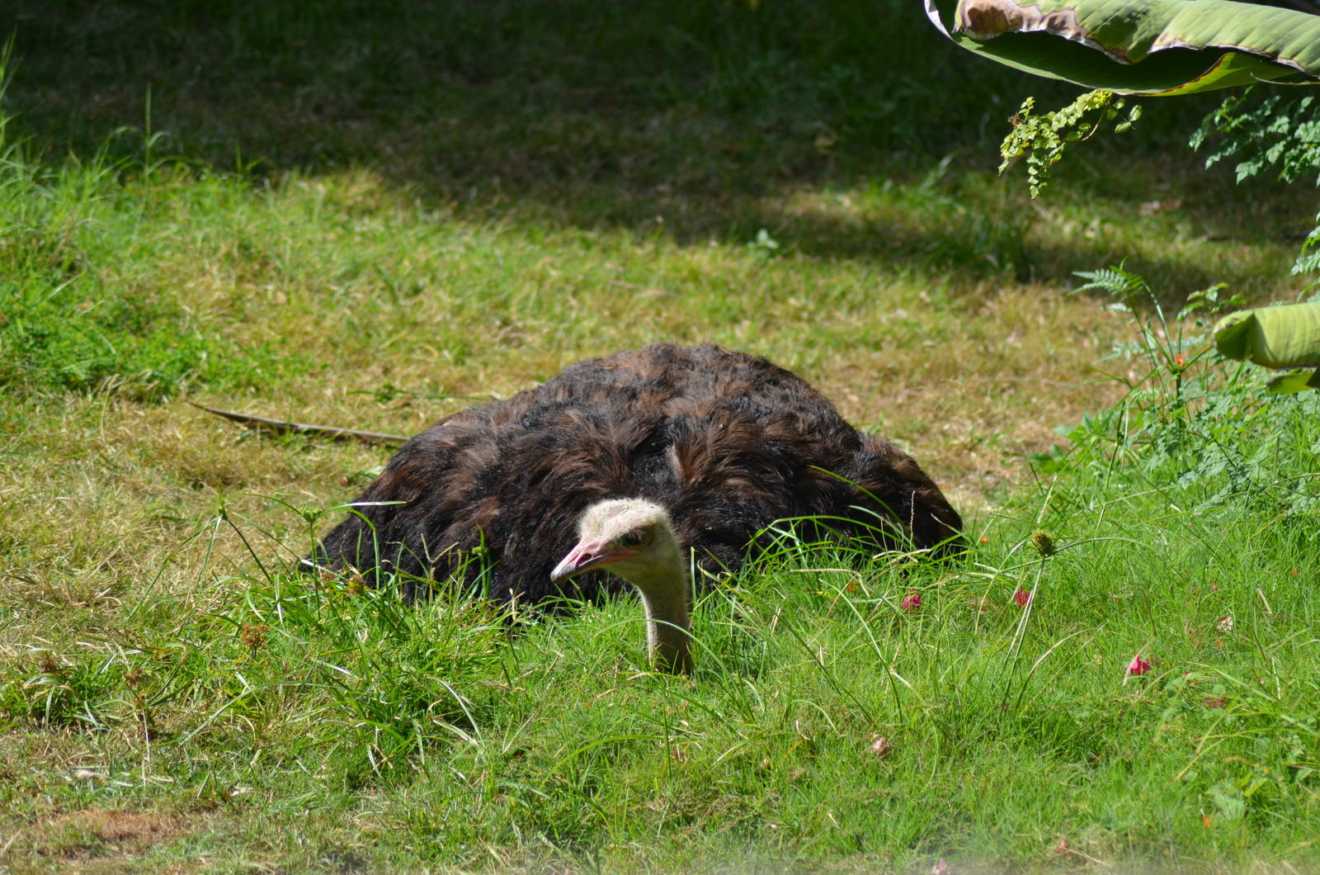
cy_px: 438
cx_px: 660
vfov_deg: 4.7
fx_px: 10704
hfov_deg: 7.1
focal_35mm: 292
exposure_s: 1/1600
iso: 400
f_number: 5
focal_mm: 195
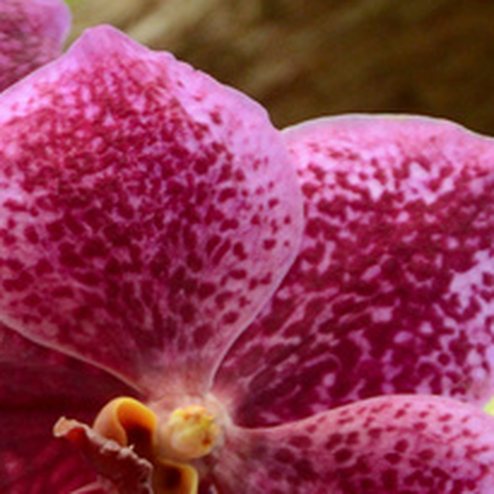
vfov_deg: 3.9
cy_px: 754
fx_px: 7153
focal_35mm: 443
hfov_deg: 4.0
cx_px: 95
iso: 1000
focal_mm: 66
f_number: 5.6
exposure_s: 1/500
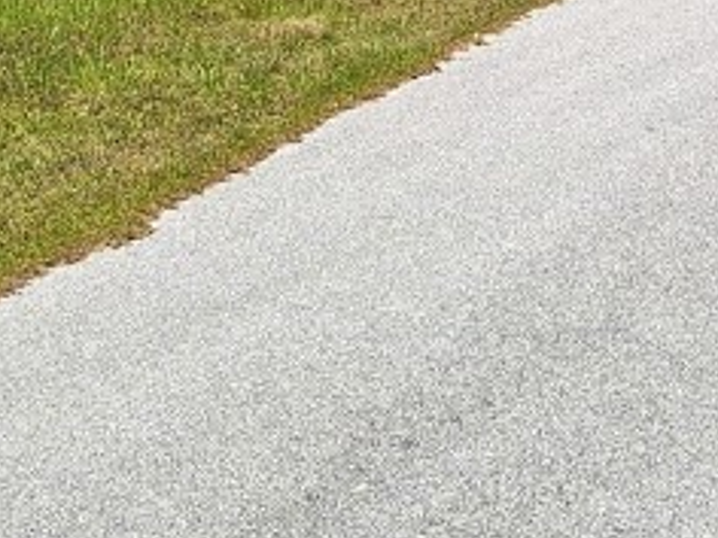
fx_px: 2074
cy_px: -550
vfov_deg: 12.8
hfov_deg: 19.6
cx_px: 481
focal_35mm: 100
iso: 40
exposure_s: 1/2179
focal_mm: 5.54
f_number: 1.8
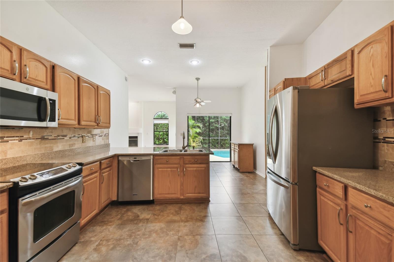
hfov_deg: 100.4
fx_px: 164
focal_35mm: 15
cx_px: 197
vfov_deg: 77.3
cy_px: 131
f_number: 7.1
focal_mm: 10
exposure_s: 1/10
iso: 100
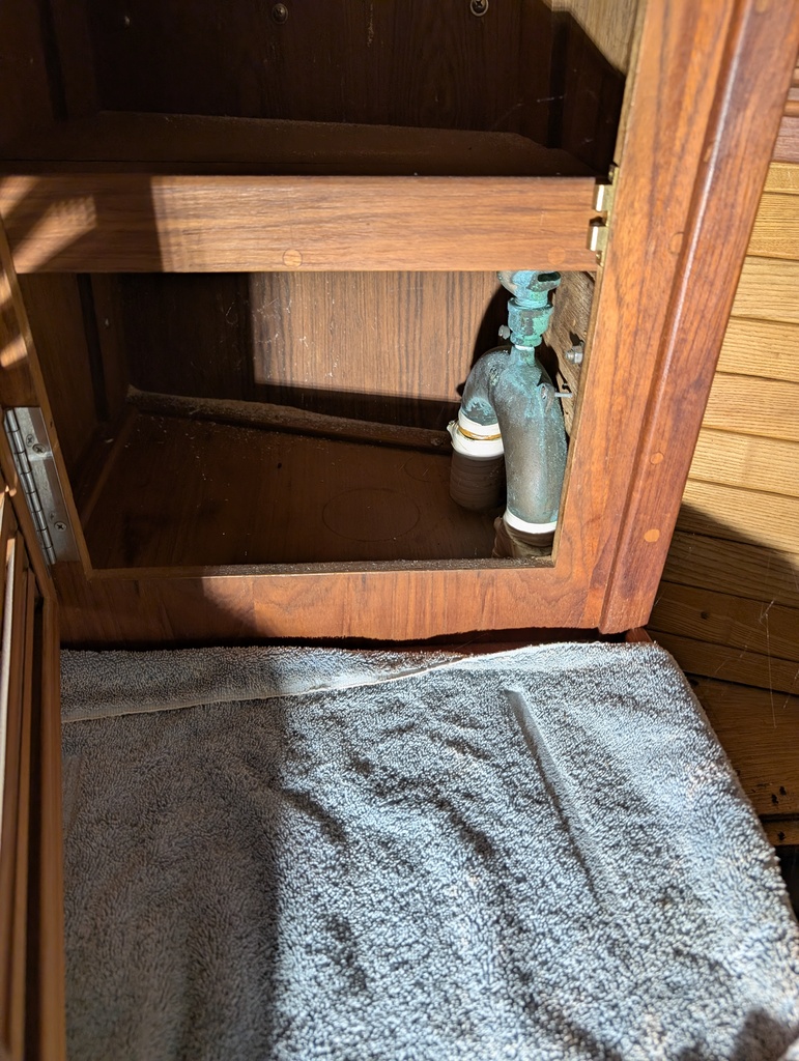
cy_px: 530
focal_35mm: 24
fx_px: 737
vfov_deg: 71.5
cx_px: 400
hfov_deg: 56.9
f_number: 1.68
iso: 181
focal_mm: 6.9
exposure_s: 1/60
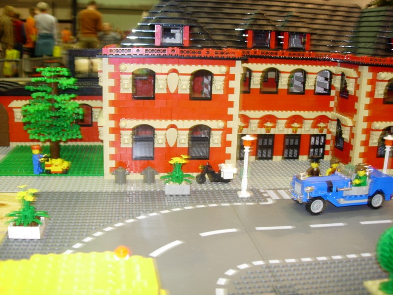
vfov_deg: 37.7
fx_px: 431
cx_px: 196
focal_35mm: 38
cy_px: 148
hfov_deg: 49.0
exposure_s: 1/8
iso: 79
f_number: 2.8
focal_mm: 7.8
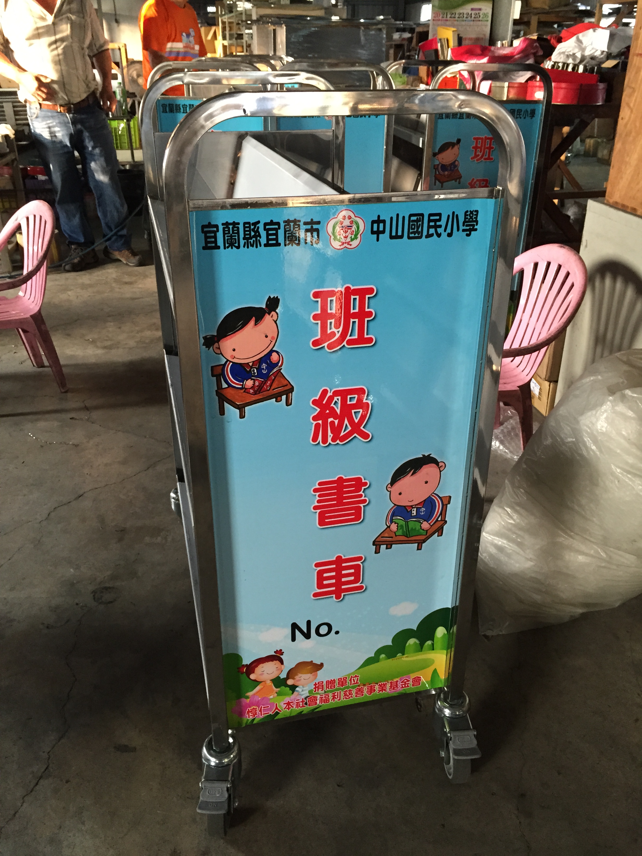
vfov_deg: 61.7
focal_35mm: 29
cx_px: 321
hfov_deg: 48.2
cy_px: 428
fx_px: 717
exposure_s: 1/30
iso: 160
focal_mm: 4.15
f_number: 2.2
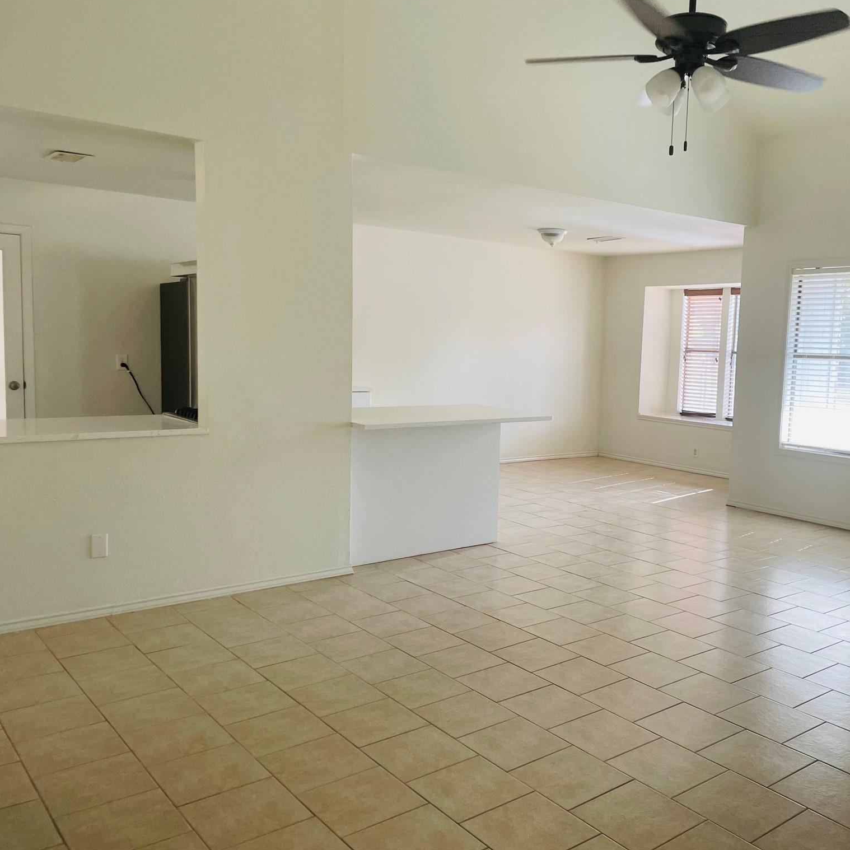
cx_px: 545
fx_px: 861
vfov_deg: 52.5
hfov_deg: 51.8
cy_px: 422
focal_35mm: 31
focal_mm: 4.2
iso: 125
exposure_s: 1/119
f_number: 1.6
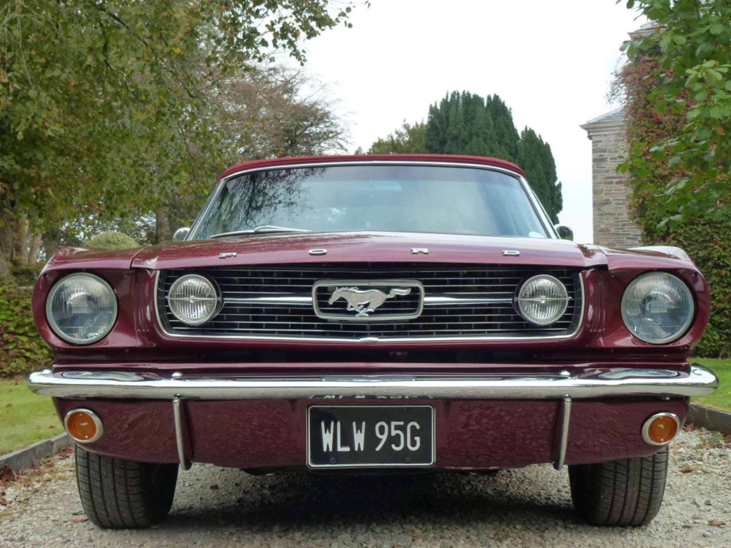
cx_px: 366
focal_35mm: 49
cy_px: 274
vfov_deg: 29.7
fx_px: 1035
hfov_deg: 38.9
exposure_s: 1/125
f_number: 4.1
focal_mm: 8.7
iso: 160
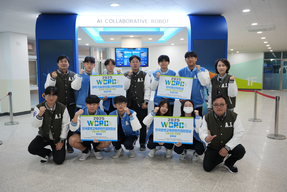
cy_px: 96
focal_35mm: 32
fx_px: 255
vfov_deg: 41.1
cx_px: 144
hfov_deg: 58.7
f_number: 2.8
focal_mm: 32
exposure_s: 1/40
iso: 160
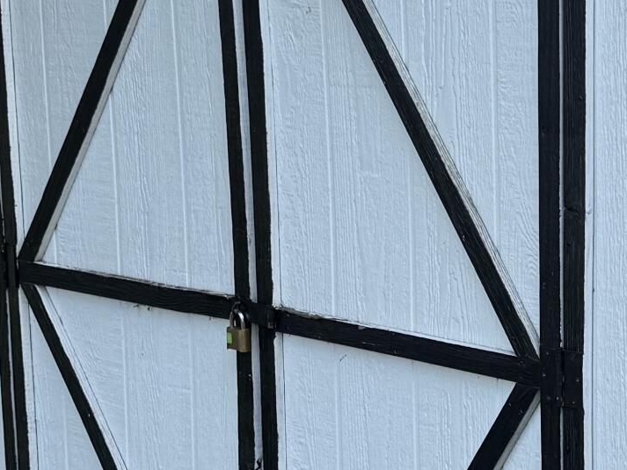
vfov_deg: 14.6
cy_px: 329
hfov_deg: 18.8
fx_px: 1830
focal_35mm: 101
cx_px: 669
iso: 100
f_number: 1.78
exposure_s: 1/1314
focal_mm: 6.76
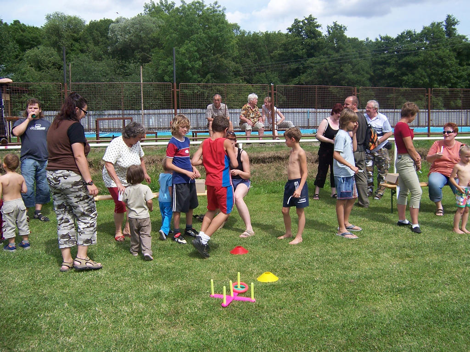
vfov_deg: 42.9
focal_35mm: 33
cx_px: 235
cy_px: 176
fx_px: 448
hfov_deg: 55.4
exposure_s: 1/1000
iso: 80
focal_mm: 5.5
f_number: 3.4
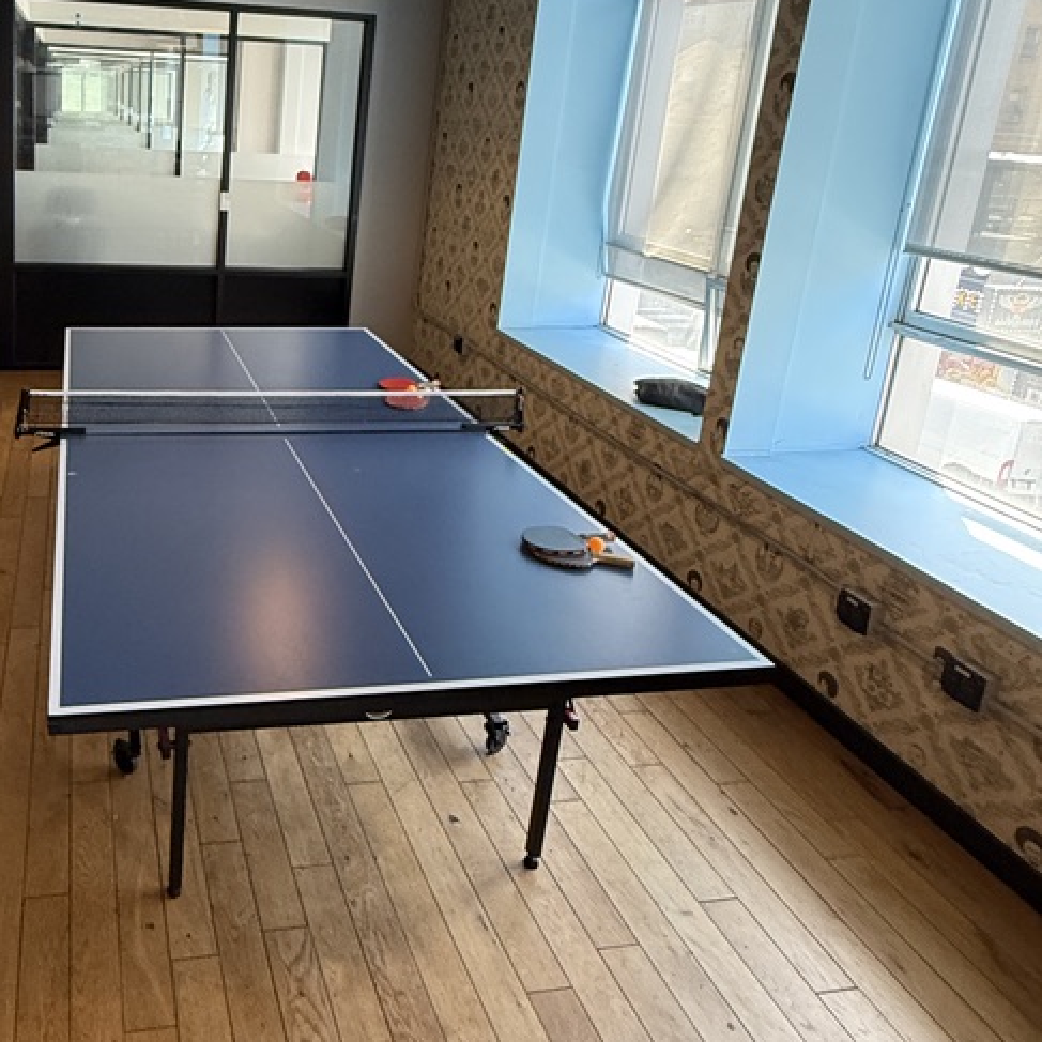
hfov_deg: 56.9
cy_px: 297
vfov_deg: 58.6
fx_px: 885
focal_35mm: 26
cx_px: 223
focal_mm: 2.22
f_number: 2.2
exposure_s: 1/120
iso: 320
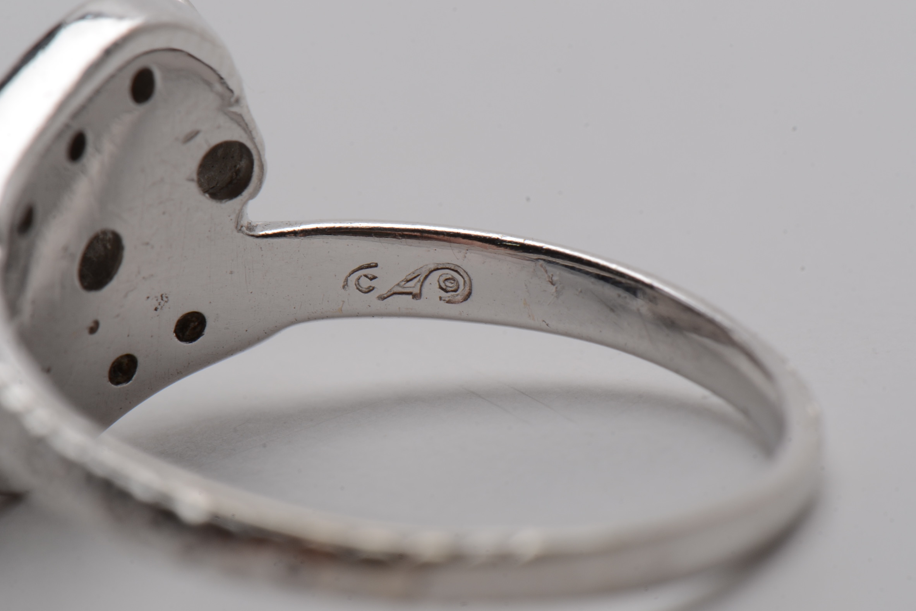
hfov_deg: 15.5
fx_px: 3371
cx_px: 443
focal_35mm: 133
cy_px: 297
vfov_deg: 10.3
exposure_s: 1/125
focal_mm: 85
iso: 200
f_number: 22
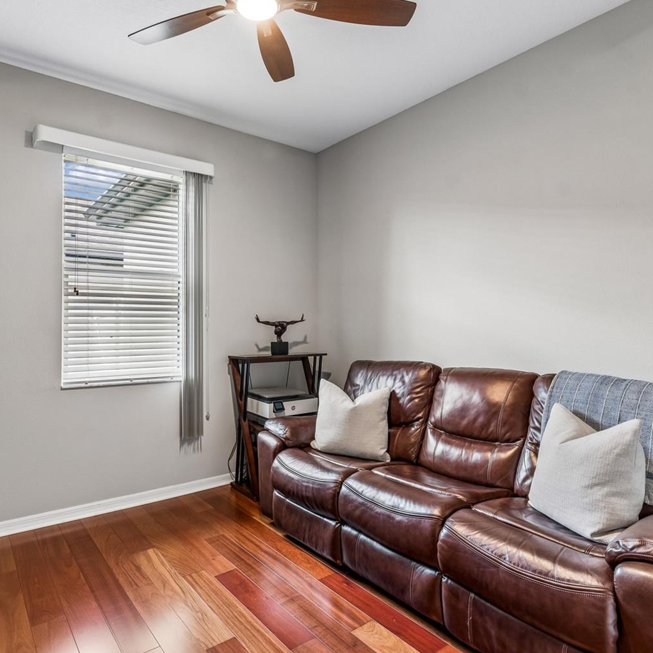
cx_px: 278
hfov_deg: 74.4
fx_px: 427
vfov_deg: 74.8
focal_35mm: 20
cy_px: 326
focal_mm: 10
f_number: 7.1
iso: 100
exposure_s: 1/1.67
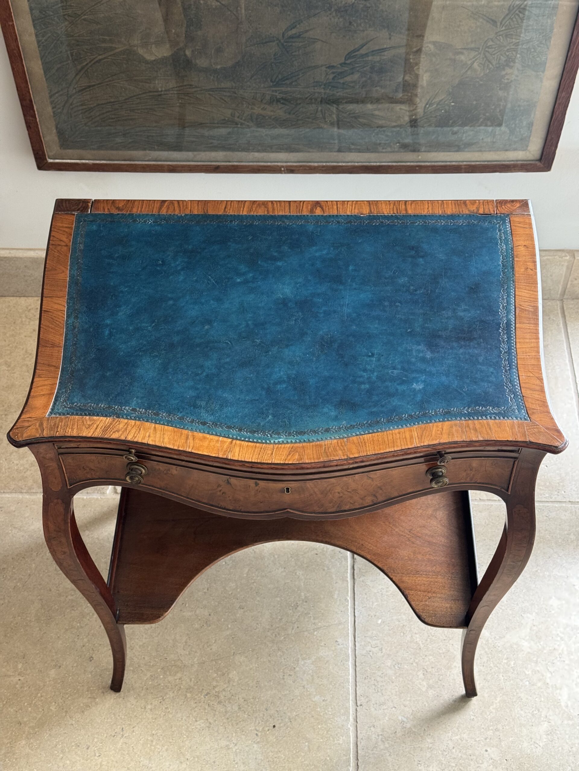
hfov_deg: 30.3
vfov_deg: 39.7
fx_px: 1070
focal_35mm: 48
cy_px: 386
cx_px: 290
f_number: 1.78
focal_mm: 6.76
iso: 200
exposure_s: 1/60
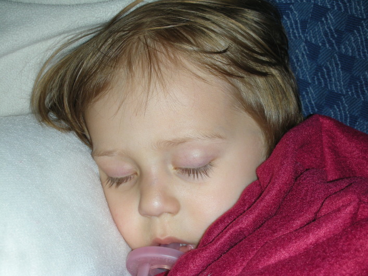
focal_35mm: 73
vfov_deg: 20.2
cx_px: 184
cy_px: 138
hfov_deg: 26.7
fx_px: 776
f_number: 4.1
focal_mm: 12.2
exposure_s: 1/120
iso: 50
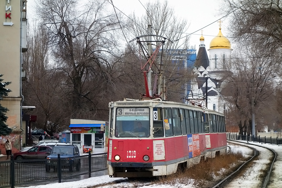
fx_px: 783
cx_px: 141
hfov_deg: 20.4
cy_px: 94
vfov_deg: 13.7
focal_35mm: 100
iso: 400
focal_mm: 37.1
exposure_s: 1/500
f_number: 4.9
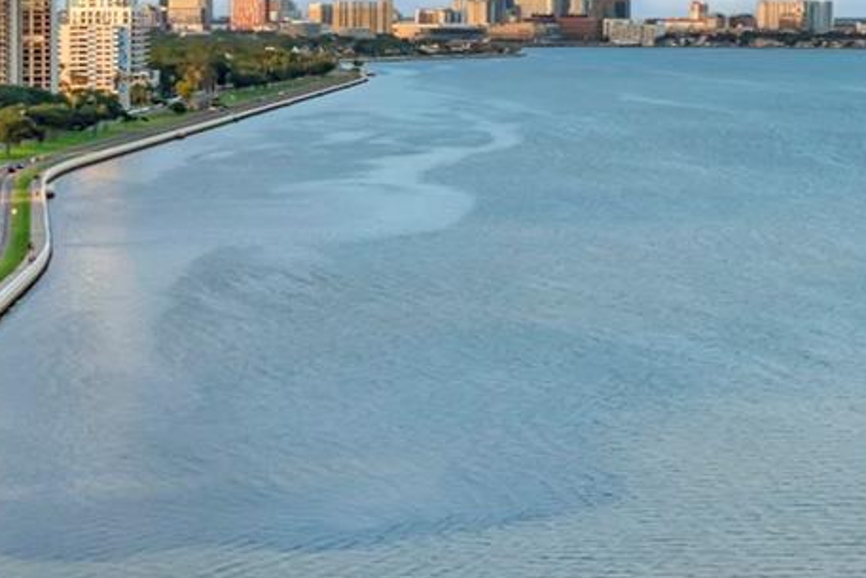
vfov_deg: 12.9
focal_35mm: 105
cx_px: 673
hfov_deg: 19.3
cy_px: -4
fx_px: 2526
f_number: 10
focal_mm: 20
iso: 640
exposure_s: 1/200
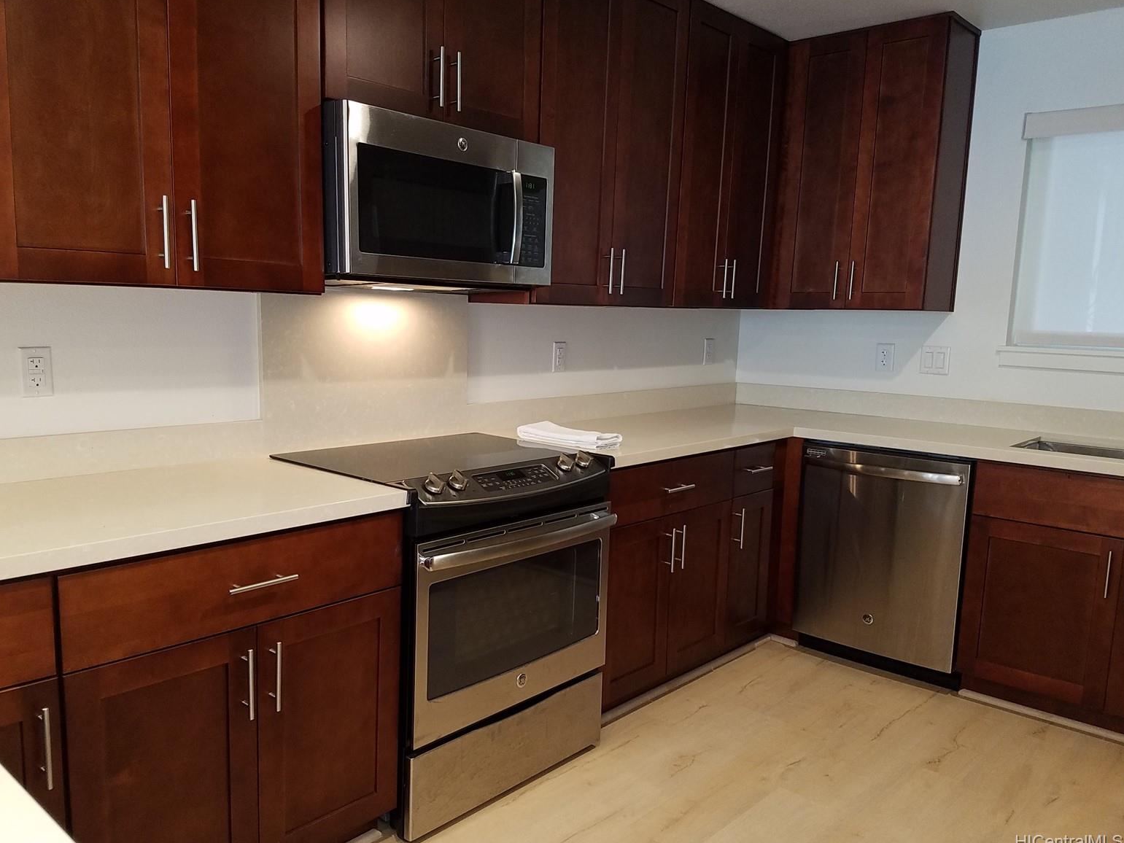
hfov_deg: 65.3
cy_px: 417
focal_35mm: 27
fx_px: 877
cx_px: 549
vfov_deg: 51.4
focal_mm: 4.2
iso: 125
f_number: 1.7
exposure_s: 1/24
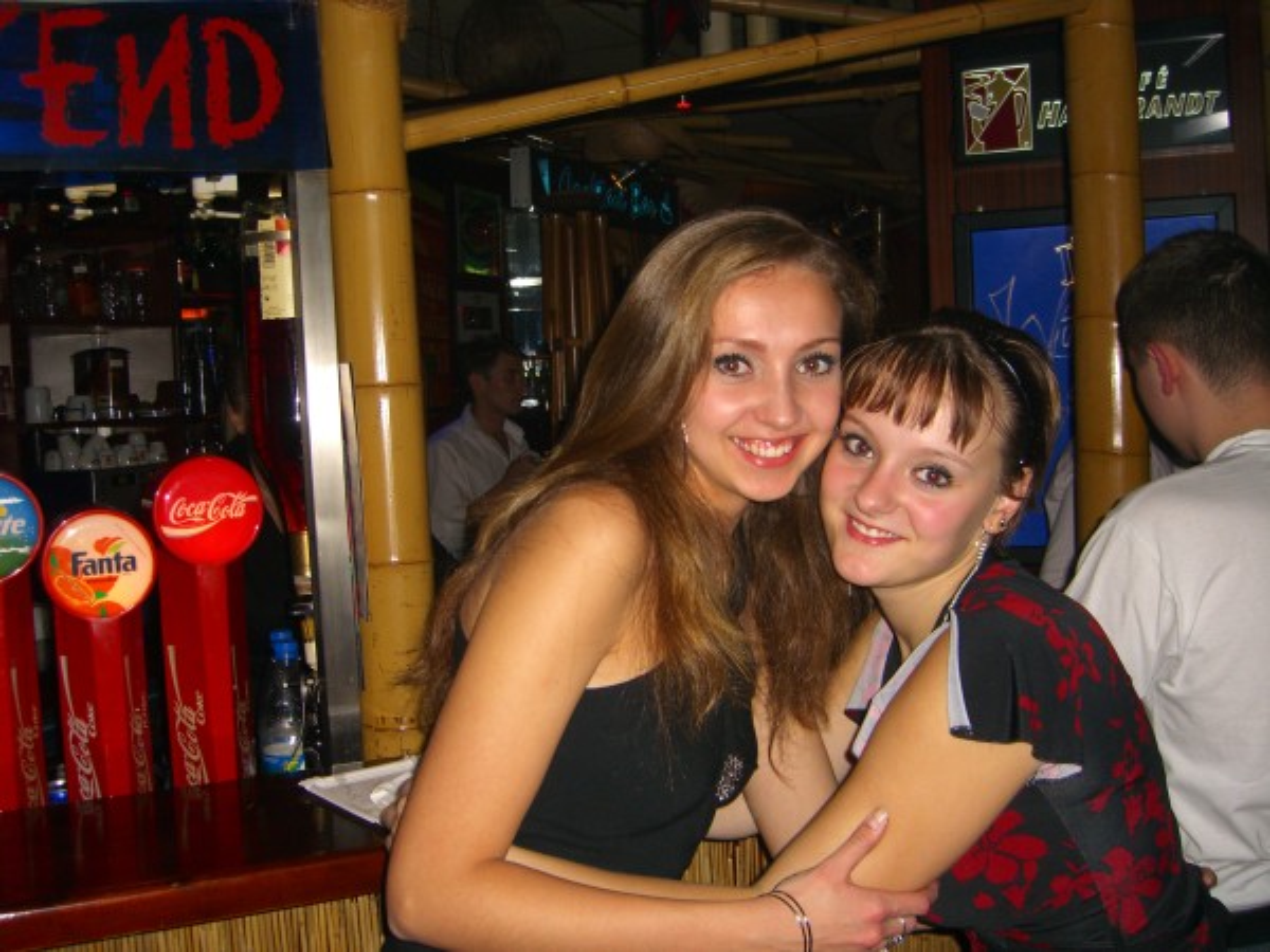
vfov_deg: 37.7
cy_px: 476
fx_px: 1394
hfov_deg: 49.0
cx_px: 635
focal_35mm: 38
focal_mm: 7.9
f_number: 2.8
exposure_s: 1/60
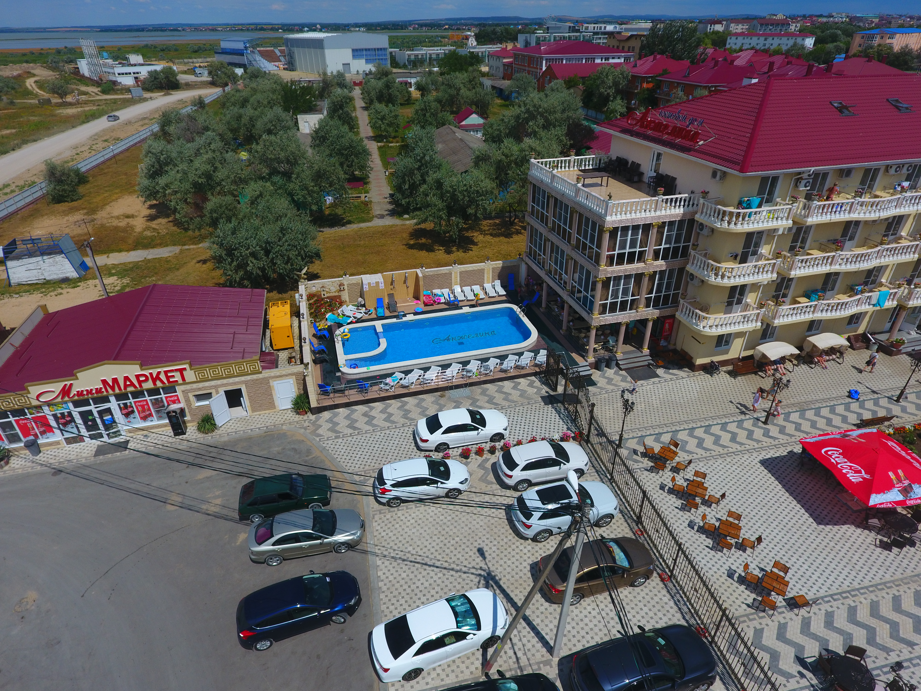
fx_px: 532
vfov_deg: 66.0
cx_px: 460
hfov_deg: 81.7
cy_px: 346
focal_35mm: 20
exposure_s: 1/2410
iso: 100
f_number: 2.8
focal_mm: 3.61
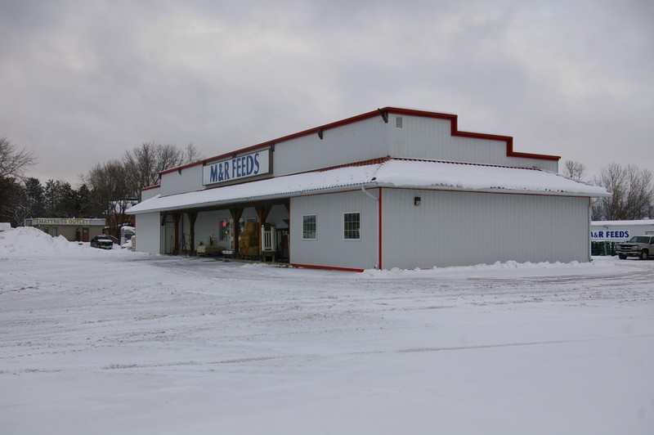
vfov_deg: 36.8
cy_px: 218
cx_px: 327
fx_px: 653
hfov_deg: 53.2
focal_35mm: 36
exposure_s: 1/180
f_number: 8
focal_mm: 24
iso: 200
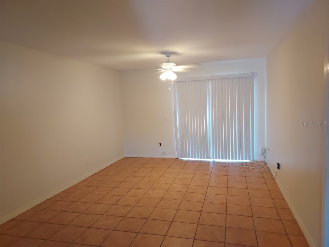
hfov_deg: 71.6
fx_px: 228
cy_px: 124
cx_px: 164
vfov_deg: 56.8
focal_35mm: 24
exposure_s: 1/24
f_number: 1.8
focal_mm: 4.6
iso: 160
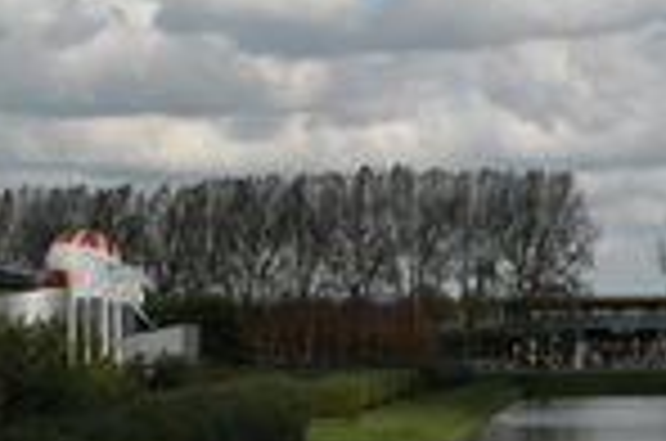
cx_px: 634
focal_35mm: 172
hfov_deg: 11.9
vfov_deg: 7.9
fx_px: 3175
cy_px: 252
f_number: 7.2
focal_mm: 15.7
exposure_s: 1/491
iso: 100
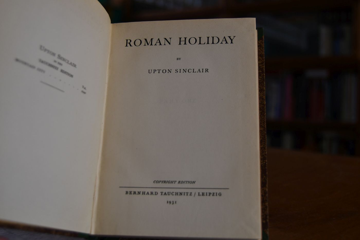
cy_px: 120
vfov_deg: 29.2
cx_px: 180
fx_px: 460
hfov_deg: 42.7
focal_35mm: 46
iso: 450
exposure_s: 1/250
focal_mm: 31
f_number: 4.2
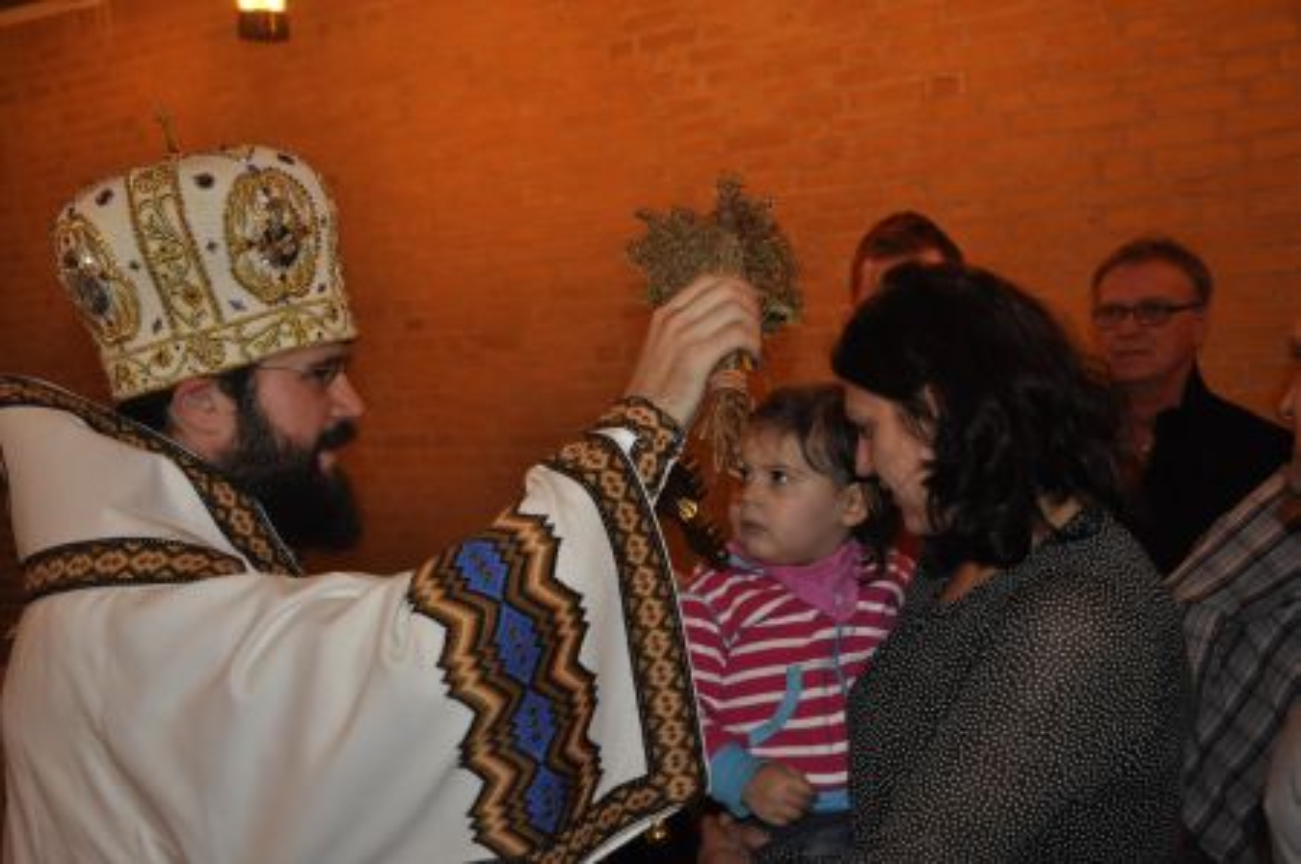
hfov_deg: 46.4
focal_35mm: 42
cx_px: 650
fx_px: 1516
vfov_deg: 31.8
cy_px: 432
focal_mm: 28
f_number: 4.2
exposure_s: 1/60
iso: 800
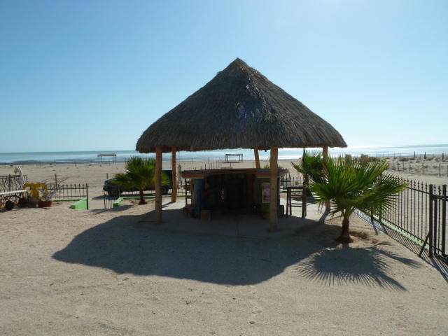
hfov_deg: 69.4
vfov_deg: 54.9
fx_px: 324
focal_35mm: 25
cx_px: 224
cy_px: 168
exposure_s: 1/640
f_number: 5.6
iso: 80
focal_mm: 4.1
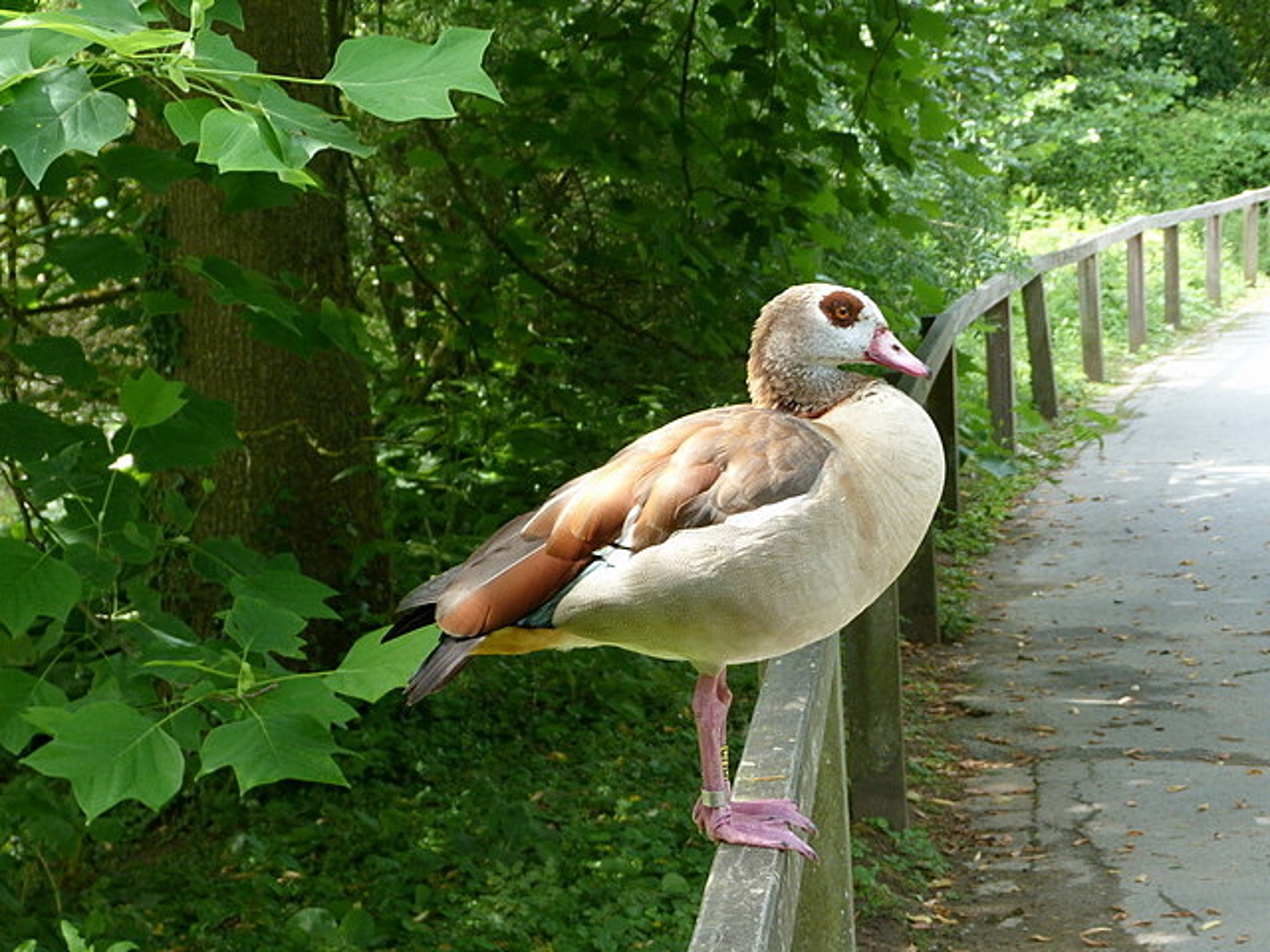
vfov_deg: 18.0
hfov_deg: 23.8
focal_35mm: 82
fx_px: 3008
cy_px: 476
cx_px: 635
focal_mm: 14.8
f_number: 3.4
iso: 100
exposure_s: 1/60
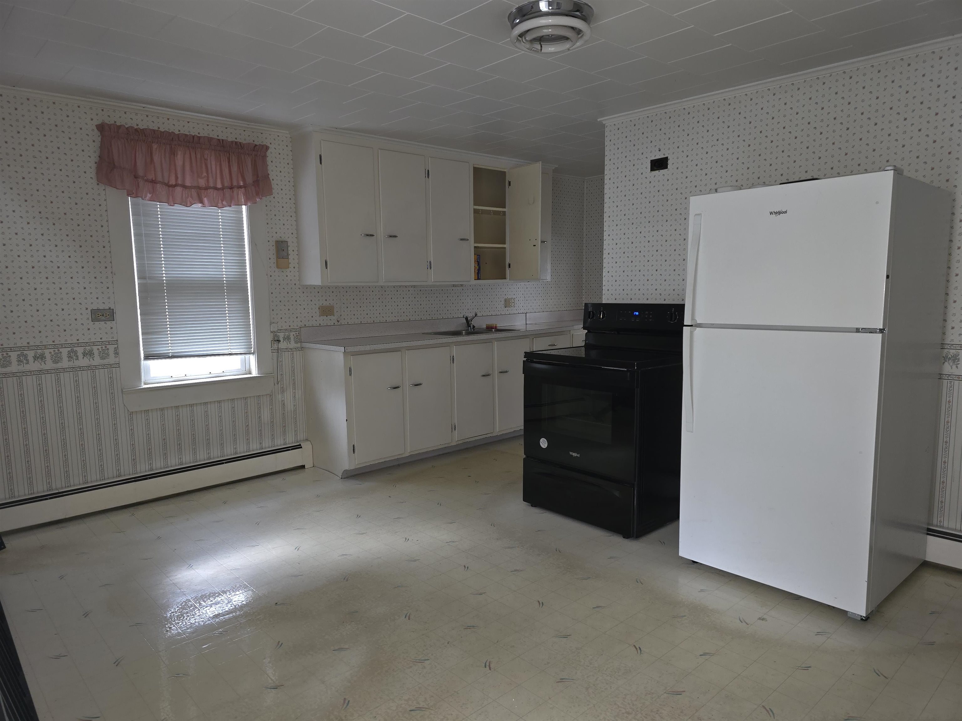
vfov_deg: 58.9
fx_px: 639
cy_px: 360
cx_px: 481
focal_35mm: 23
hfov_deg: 73.9
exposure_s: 1/15
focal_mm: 6.3
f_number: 1.7
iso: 125
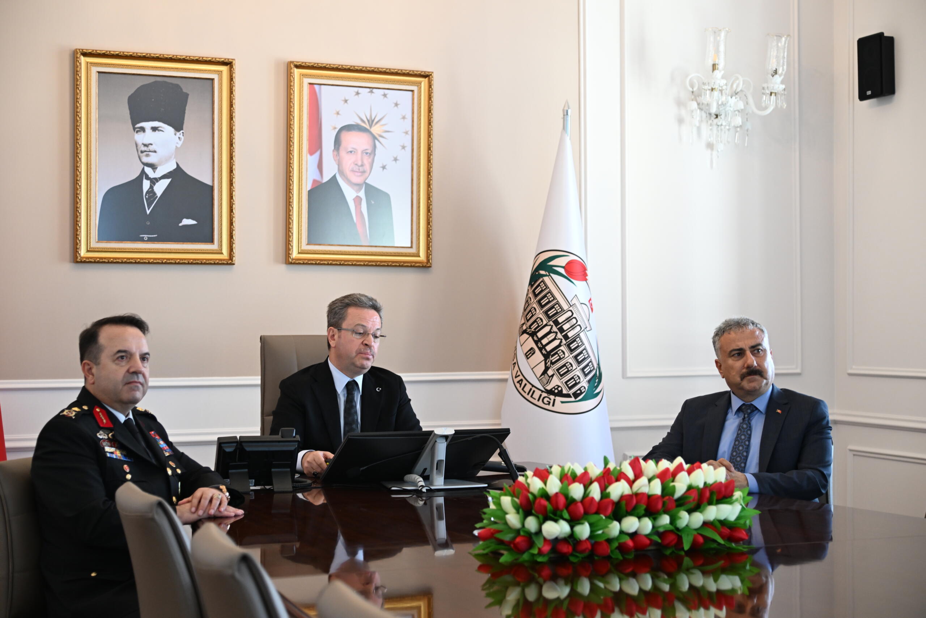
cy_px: 309
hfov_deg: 32.4
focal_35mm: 62
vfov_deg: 21.9
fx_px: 1595
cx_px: 463
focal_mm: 62
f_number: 4
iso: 1400
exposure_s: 1/60
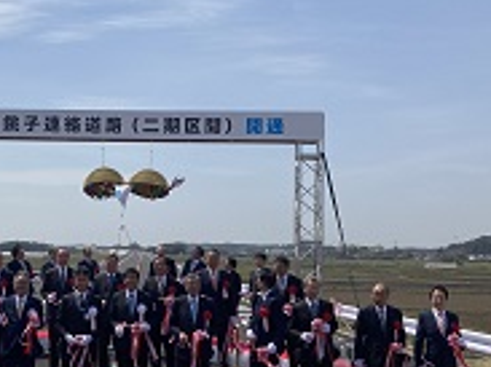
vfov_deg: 26.5
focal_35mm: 55
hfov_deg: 33.9
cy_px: 201
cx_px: 94
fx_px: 780
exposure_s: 1/4000
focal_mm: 3.99
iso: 25
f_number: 1.8
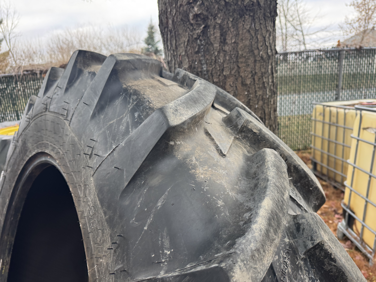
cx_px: 188
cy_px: 141
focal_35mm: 24
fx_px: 261
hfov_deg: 71.6
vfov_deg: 56.8
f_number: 1.78
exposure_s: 1/121
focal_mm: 6.76
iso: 125
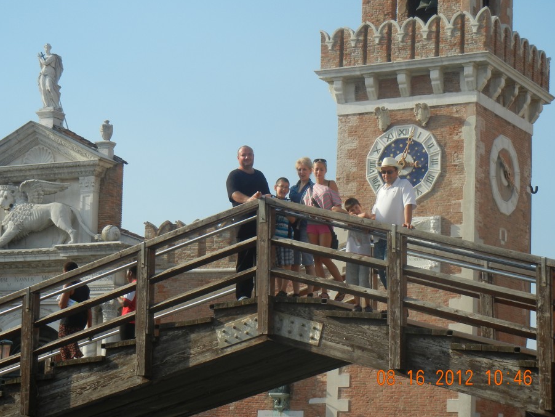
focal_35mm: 101
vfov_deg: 14.7
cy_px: 190
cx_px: 255
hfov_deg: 19.4
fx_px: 1620
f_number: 4.4
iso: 160
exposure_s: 1/815
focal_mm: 16
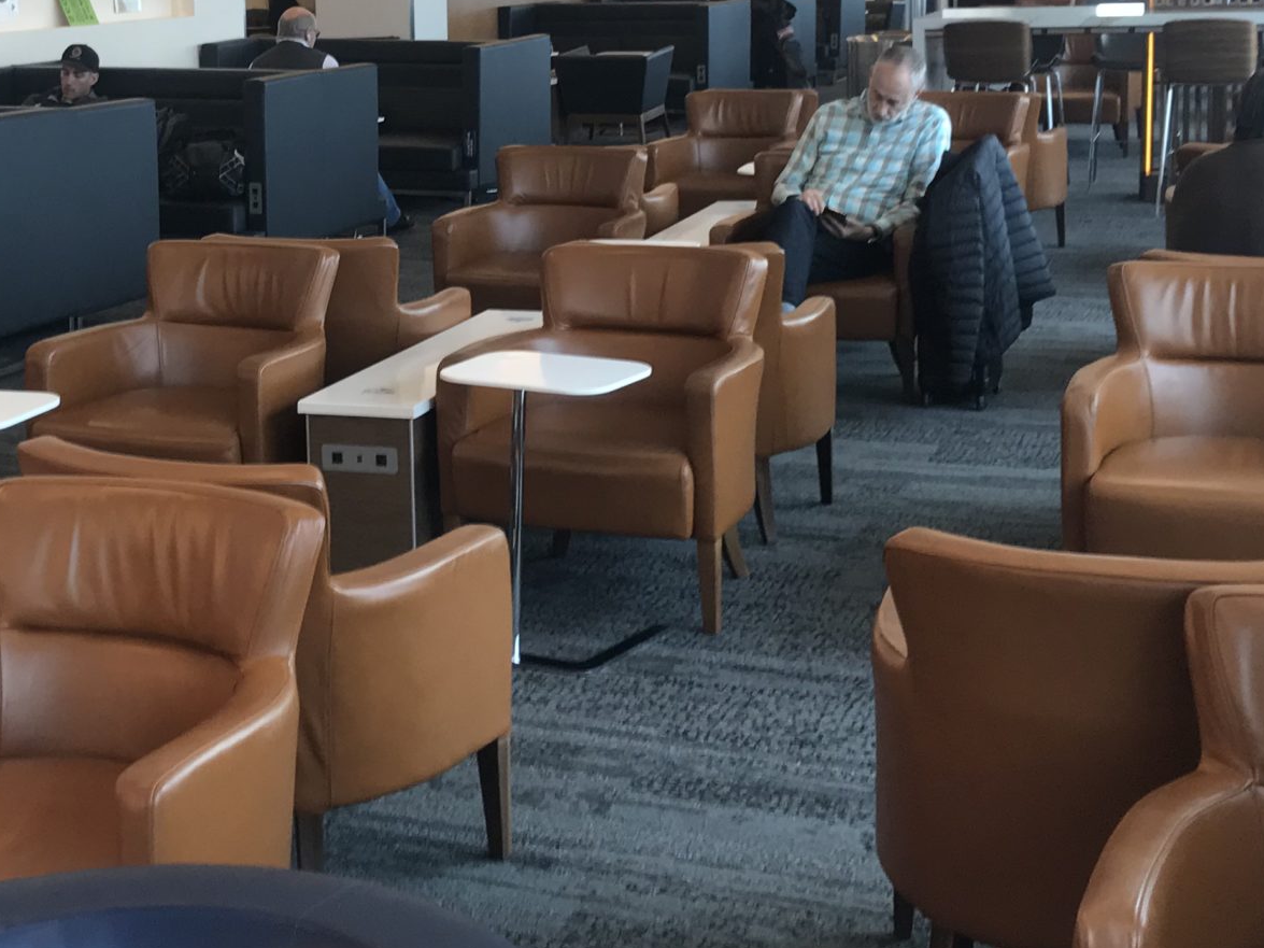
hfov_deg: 31.4
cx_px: 400
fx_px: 2227
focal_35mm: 61
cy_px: 266
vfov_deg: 23.8
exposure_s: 1/60
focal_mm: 3.99
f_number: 1.8
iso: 32
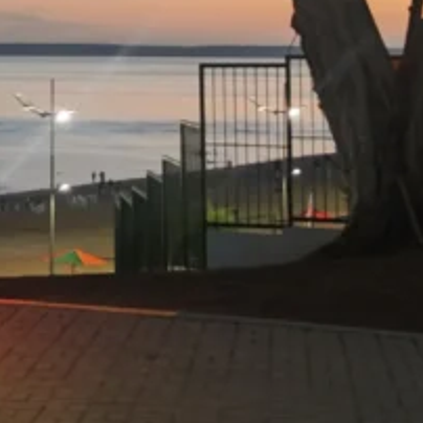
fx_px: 1700
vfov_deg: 13.8
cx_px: -50
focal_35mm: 123
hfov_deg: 13.9
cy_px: -59
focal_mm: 5.59
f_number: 1.88
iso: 301
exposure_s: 1/40
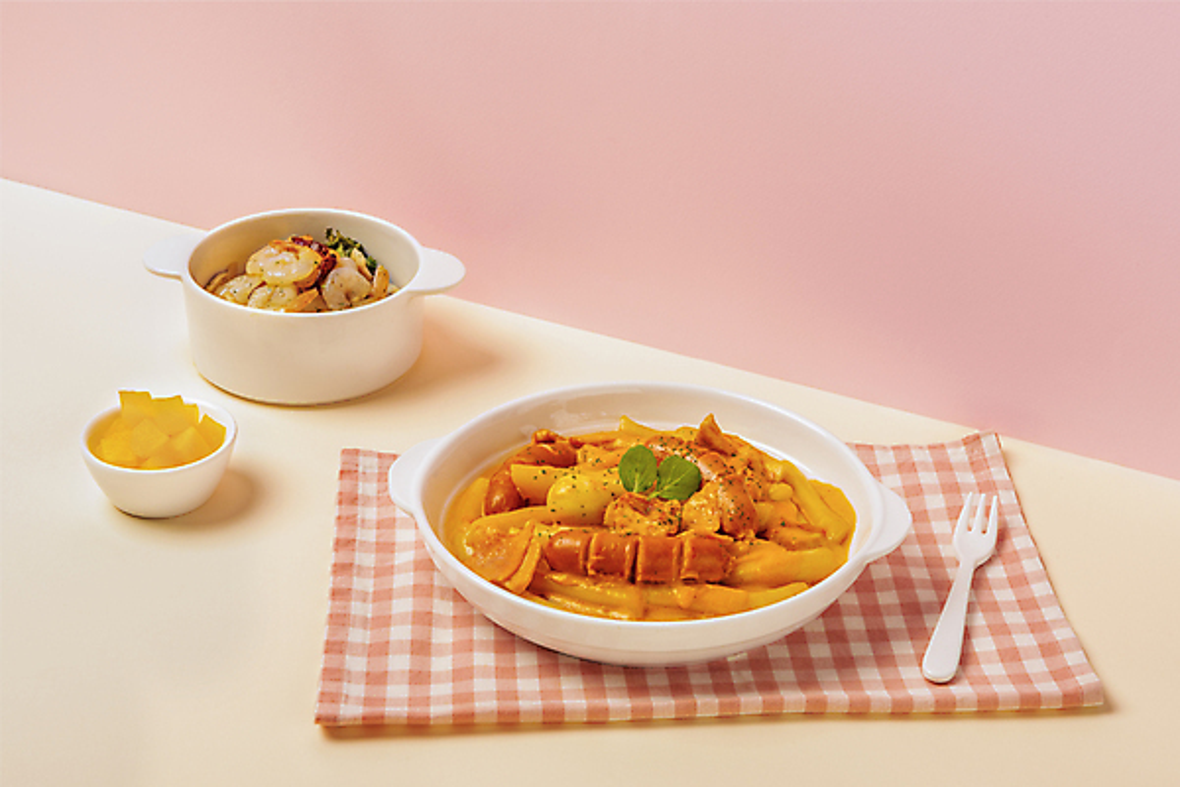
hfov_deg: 28.8
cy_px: 394
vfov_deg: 19.5
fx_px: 2294
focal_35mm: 70
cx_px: 590
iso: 100
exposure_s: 1/125
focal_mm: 70
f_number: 22
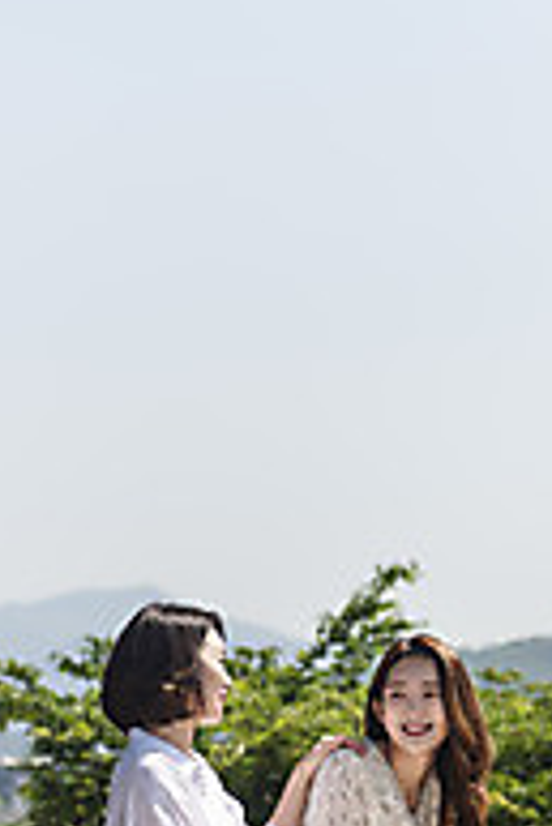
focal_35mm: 145
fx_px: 3329
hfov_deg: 9.4
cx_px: 490
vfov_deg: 14.1
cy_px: 496
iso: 100
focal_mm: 70
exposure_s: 1/2500
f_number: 2.8
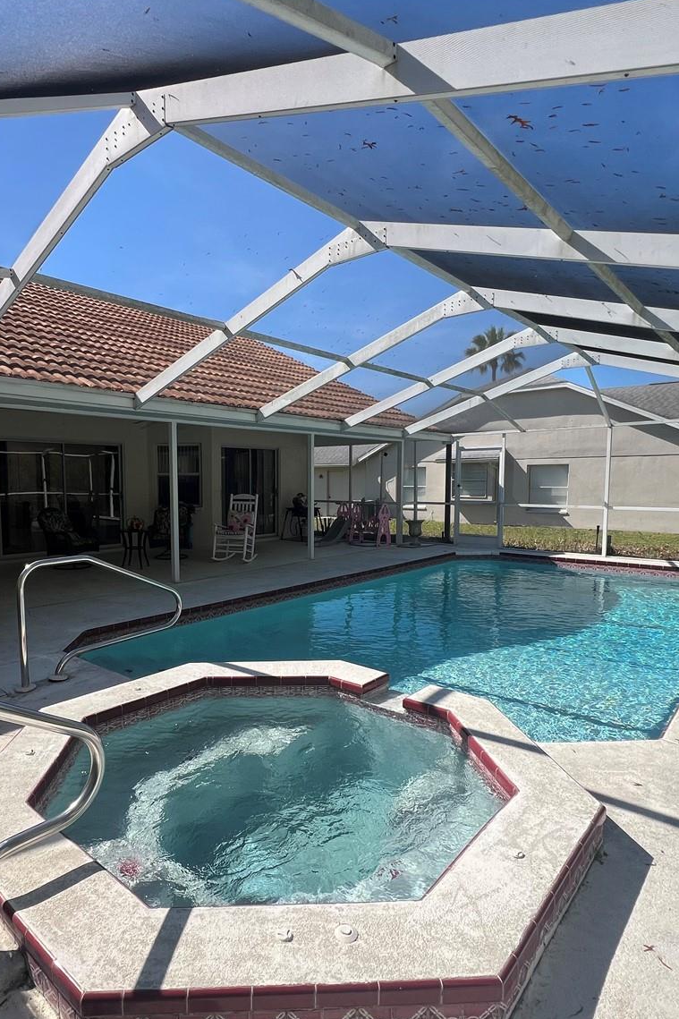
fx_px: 538
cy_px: 529
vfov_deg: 86.9
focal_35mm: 19
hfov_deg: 63.8
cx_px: 265
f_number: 1.8
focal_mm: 1.57
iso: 32
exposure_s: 1/1193
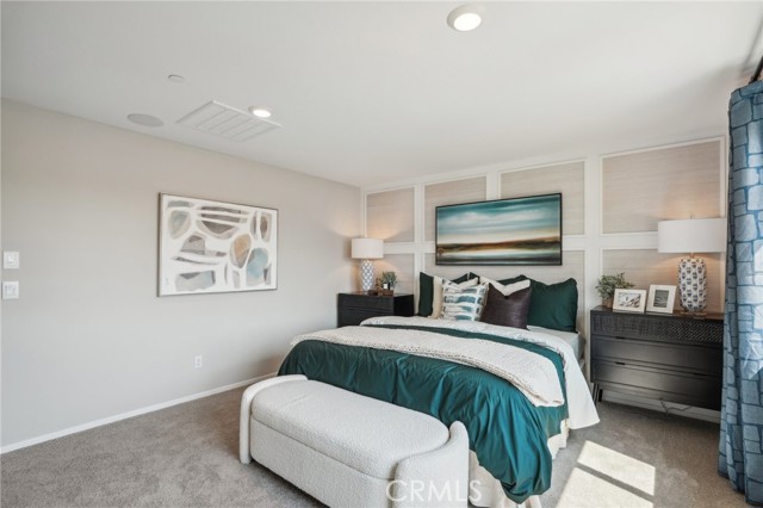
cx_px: 382
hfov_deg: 93.3
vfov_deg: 70.4
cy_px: 254
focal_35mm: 17
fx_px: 360
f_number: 8
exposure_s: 1/60
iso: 400
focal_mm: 17
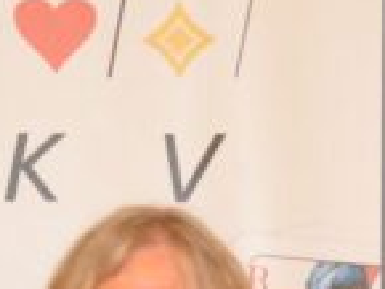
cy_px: 585
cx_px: 271
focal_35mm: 193
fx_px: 2153
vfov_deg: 7.4
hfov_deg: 10.2
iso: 2500
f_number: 3.8
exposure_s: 1/60
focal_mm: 27
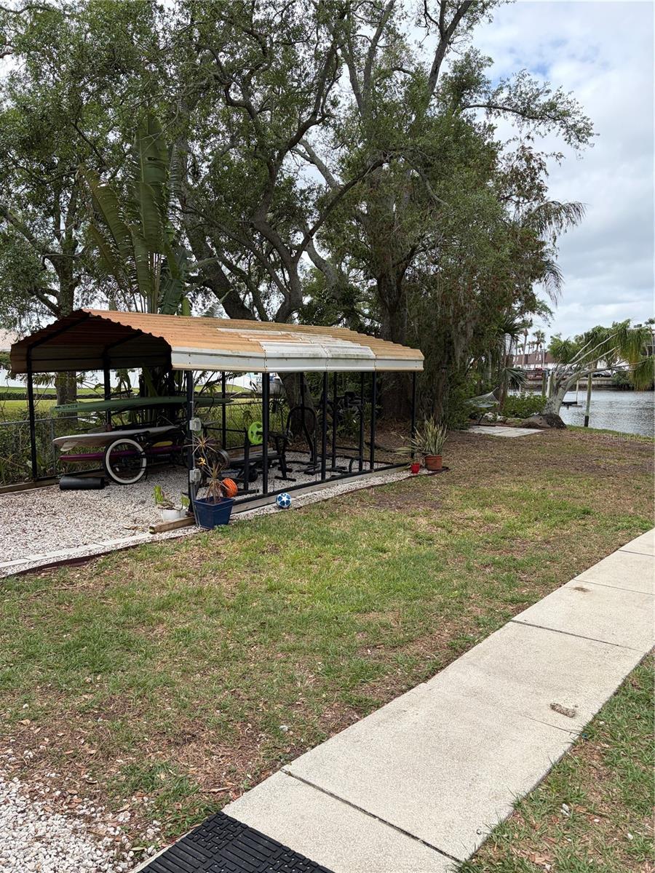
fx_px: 656
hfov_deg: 53.1
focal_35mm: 26
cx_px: 328
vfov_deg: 67.3
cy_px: 436
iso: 50
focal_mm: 5.96
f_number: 1.6
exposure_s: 1/2364
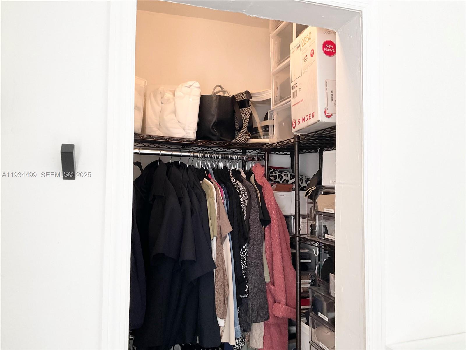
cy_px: 175
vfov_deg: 48.2
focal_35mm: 29
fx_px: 390
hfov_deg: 61.7
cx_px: 233
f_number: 1.8
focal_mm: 3
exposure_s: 1/120
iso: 50
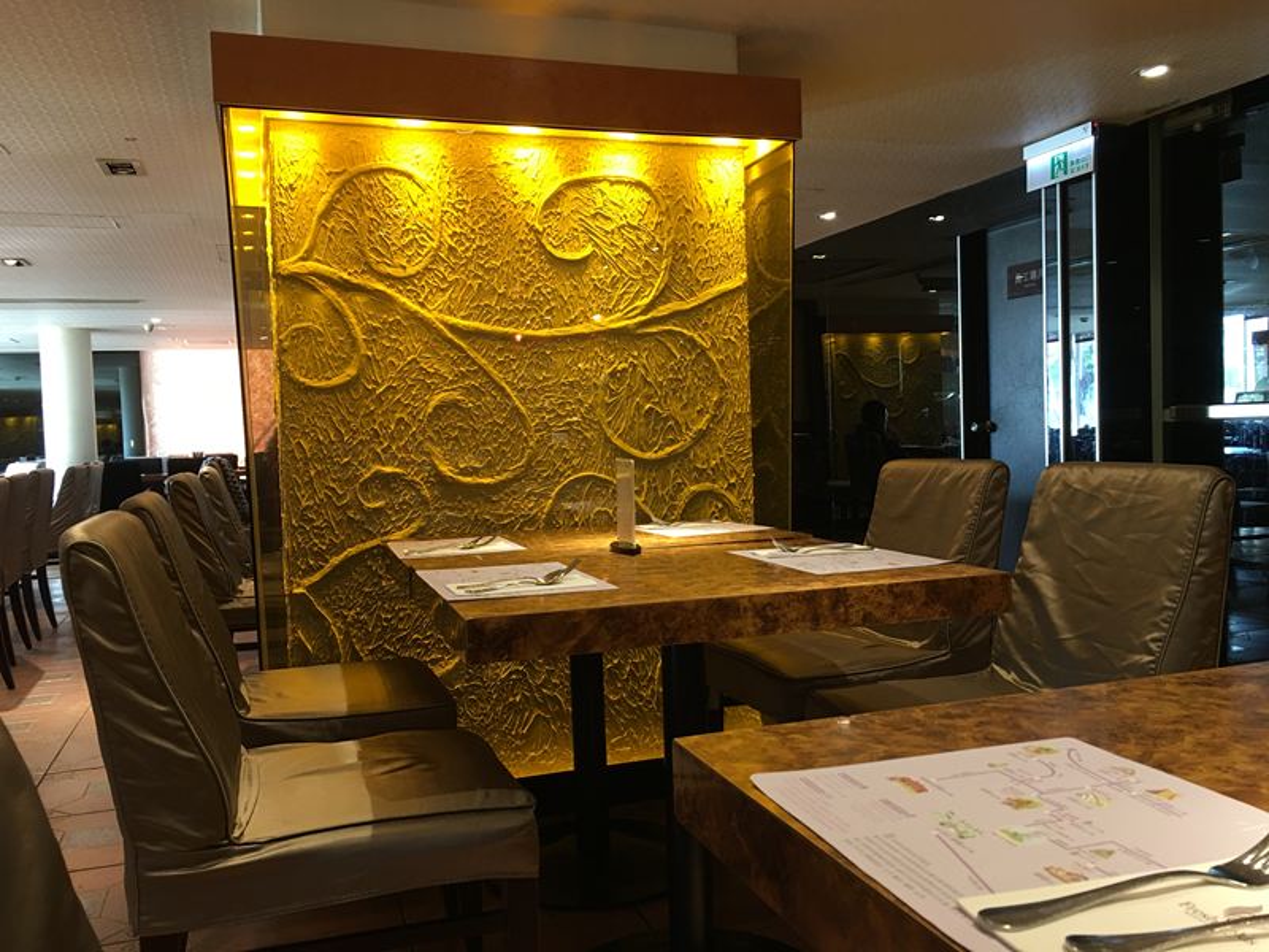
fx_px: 1063
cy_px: 476
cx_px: 634
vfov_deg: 48.2
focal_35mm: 29
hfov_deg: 61.7
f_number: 2.2
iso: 50
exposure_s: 1/15
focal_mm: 4.15
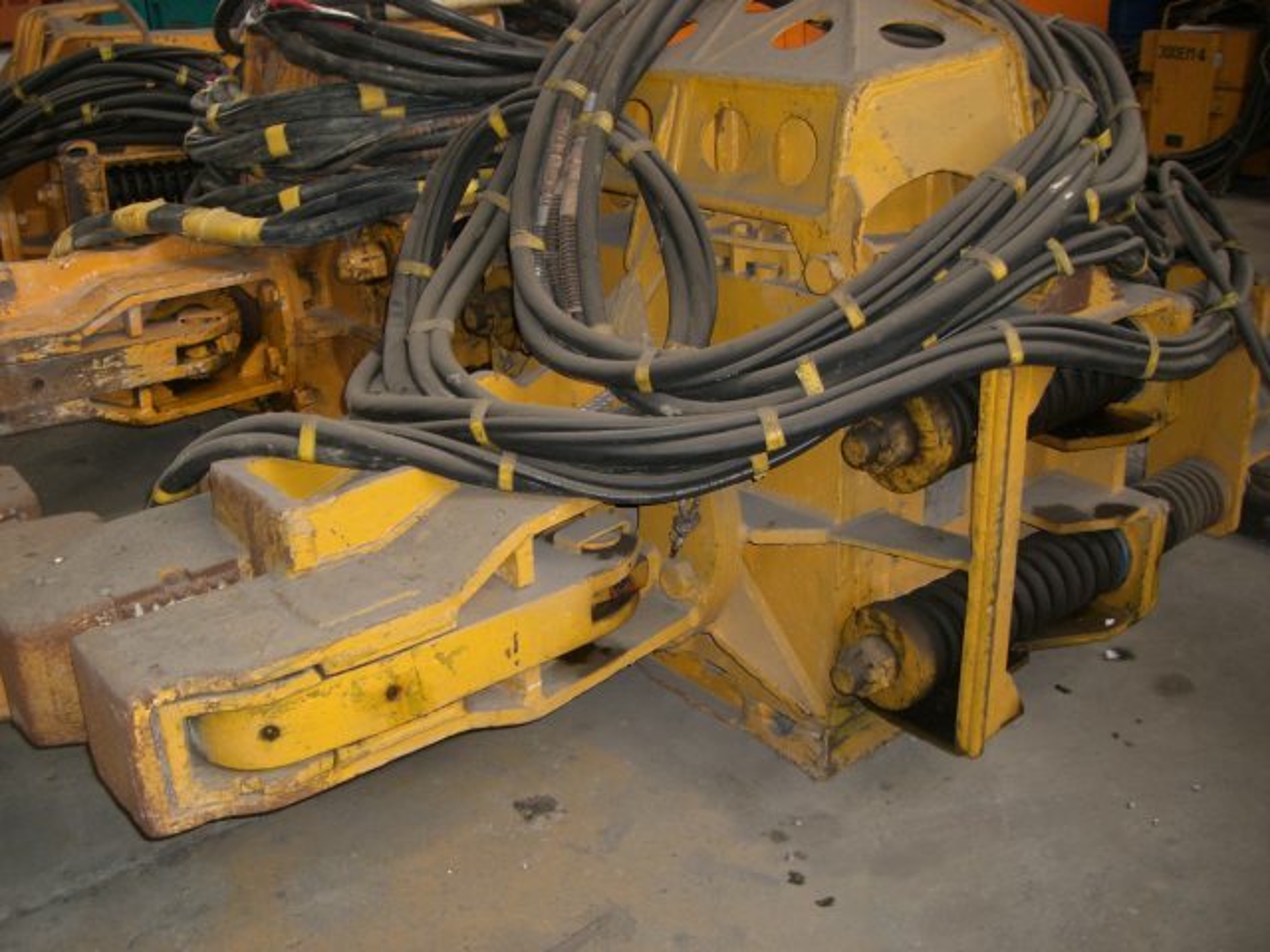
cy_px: 476
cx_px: 635
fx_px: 1394
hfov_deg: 49.0
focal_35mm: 38
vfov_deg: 37.7
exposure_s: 1/60
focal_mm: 6.2
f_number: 2.7
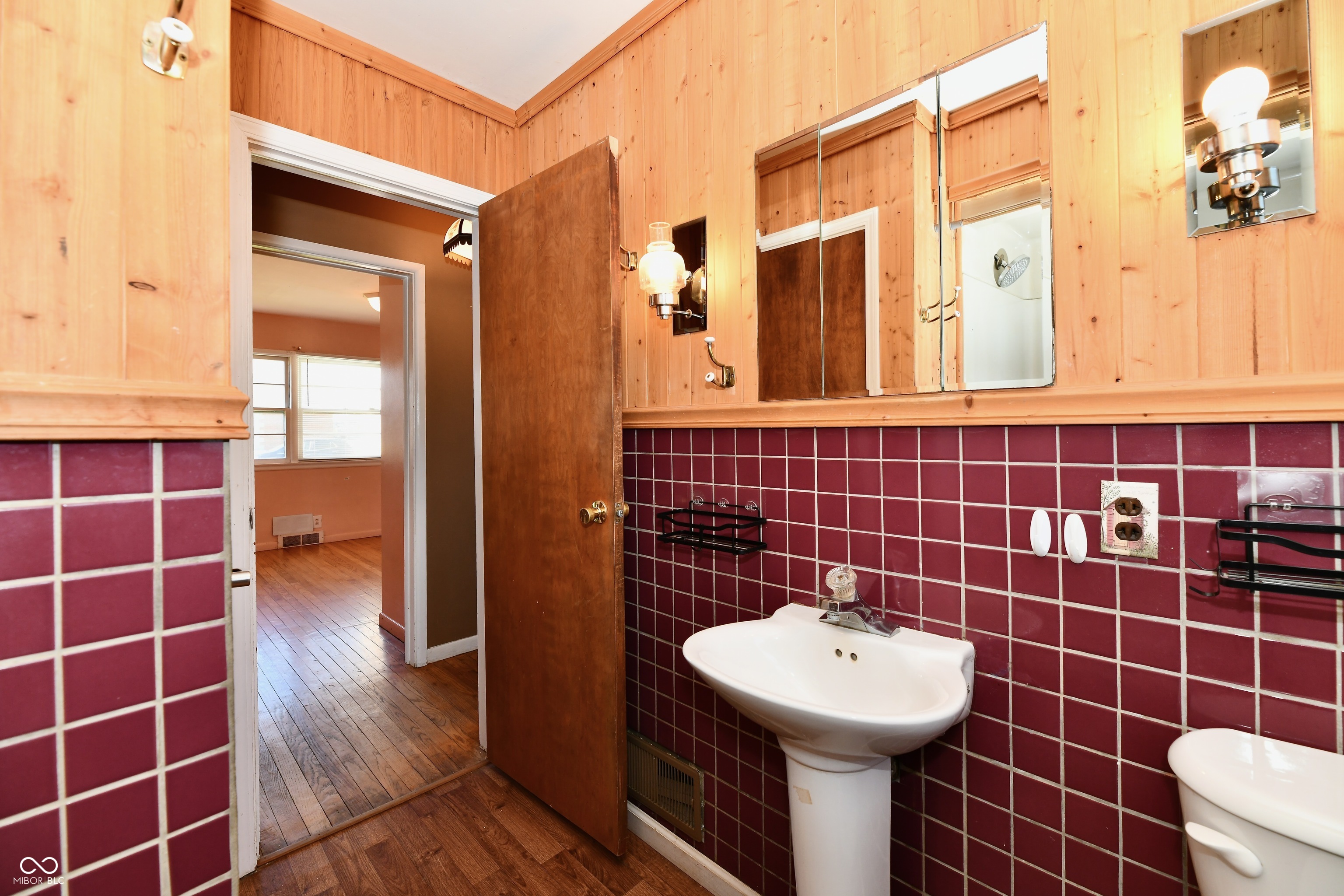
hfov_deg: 104.3
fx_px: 523
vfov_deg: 81.2
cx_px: 672
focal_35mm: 14
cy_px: 448
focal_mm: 14
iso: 640
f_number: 6.3
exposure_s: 1/60
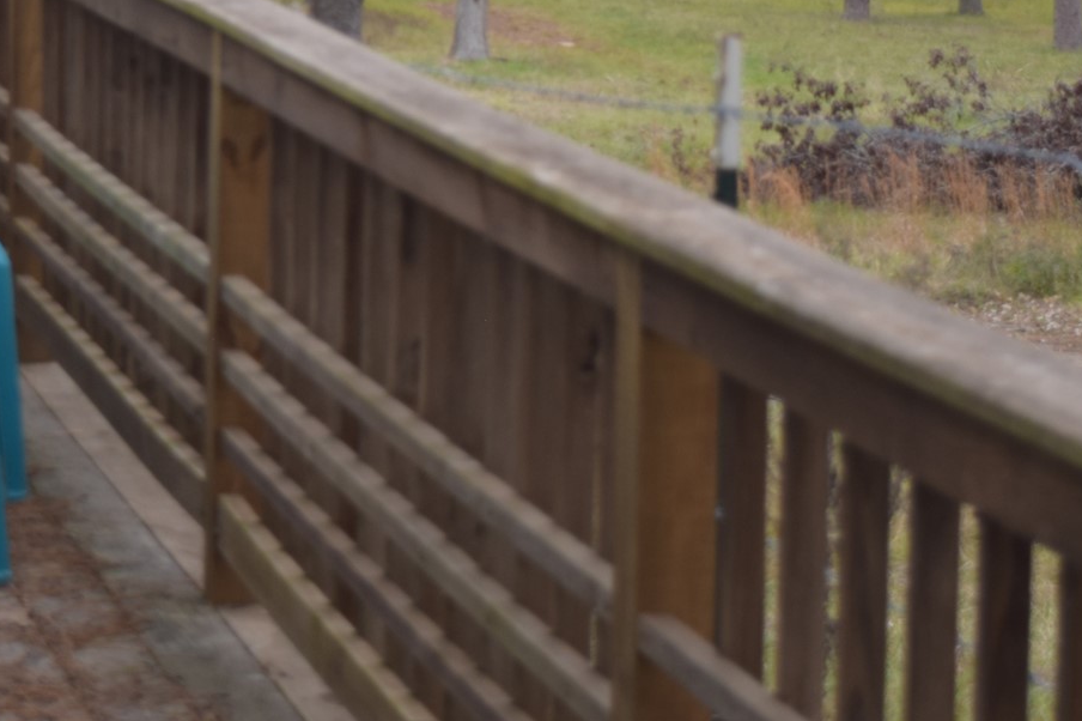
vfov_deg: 10.0
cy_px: 57
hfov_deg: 14.9
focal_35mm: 137
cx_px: 253
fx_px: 4116
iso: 200
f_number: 4.8
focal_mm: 38
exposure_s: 1/200
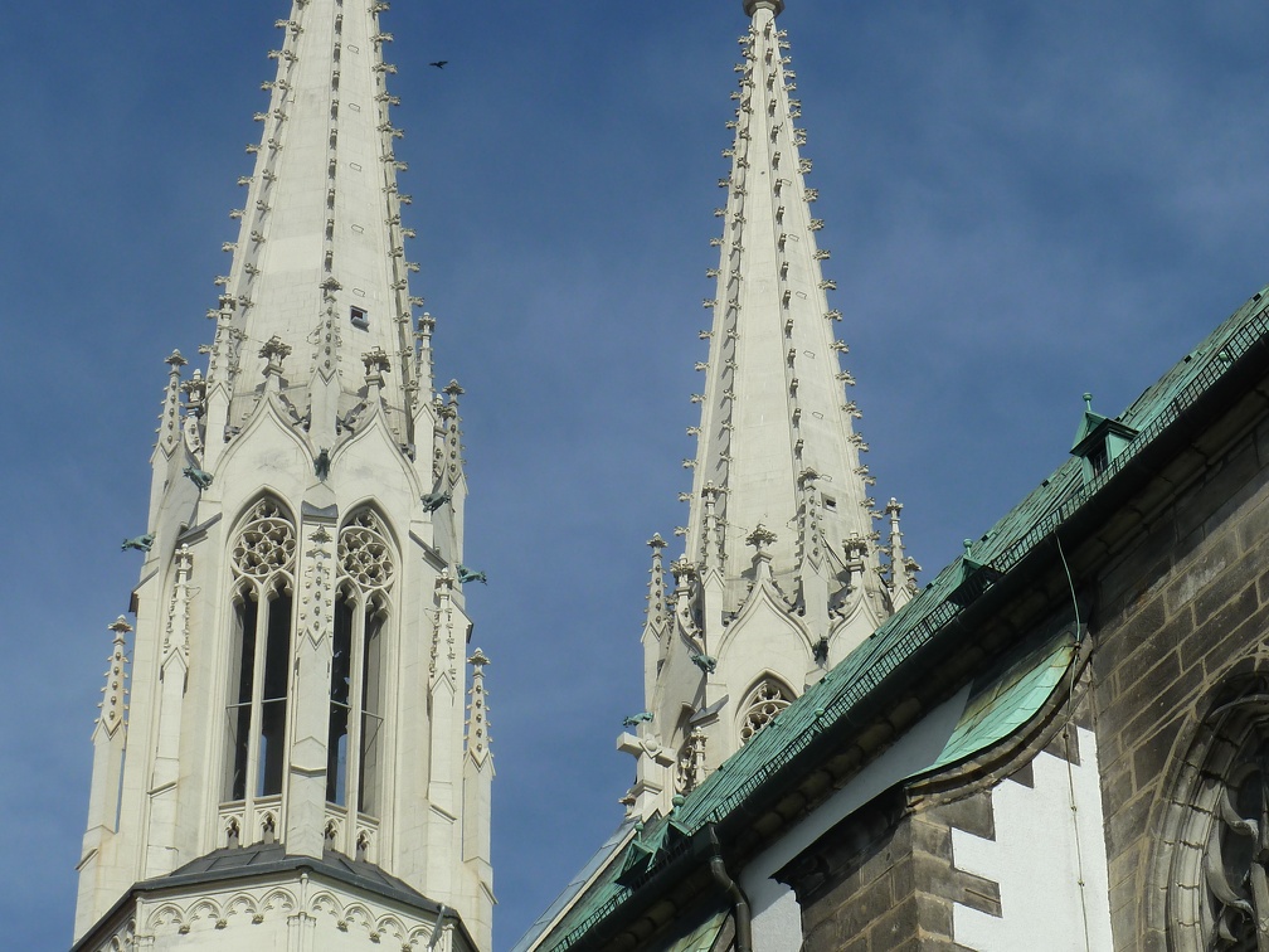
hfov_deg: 27.0
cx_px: 634
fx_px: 2639
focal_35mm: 72
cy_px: 476
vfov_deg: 20.4
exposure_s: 1/500
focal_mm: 11.9
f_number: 5.6
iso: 80
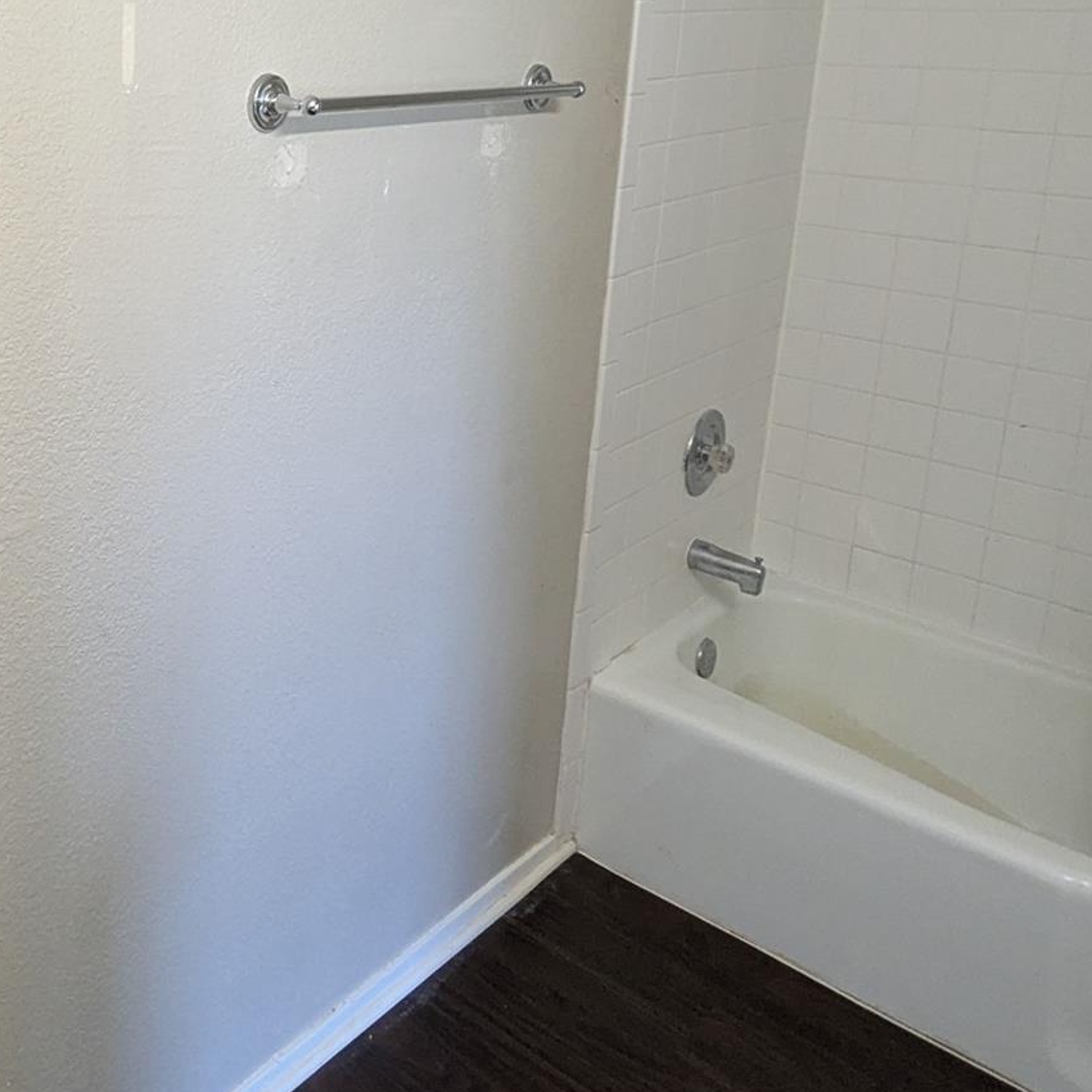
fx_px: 1213
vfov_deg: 46.6
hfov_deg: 42.8
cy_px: 266
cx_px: 41
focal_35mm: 34
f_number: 2.2
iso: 220
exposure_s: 1/60
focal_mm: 2.35
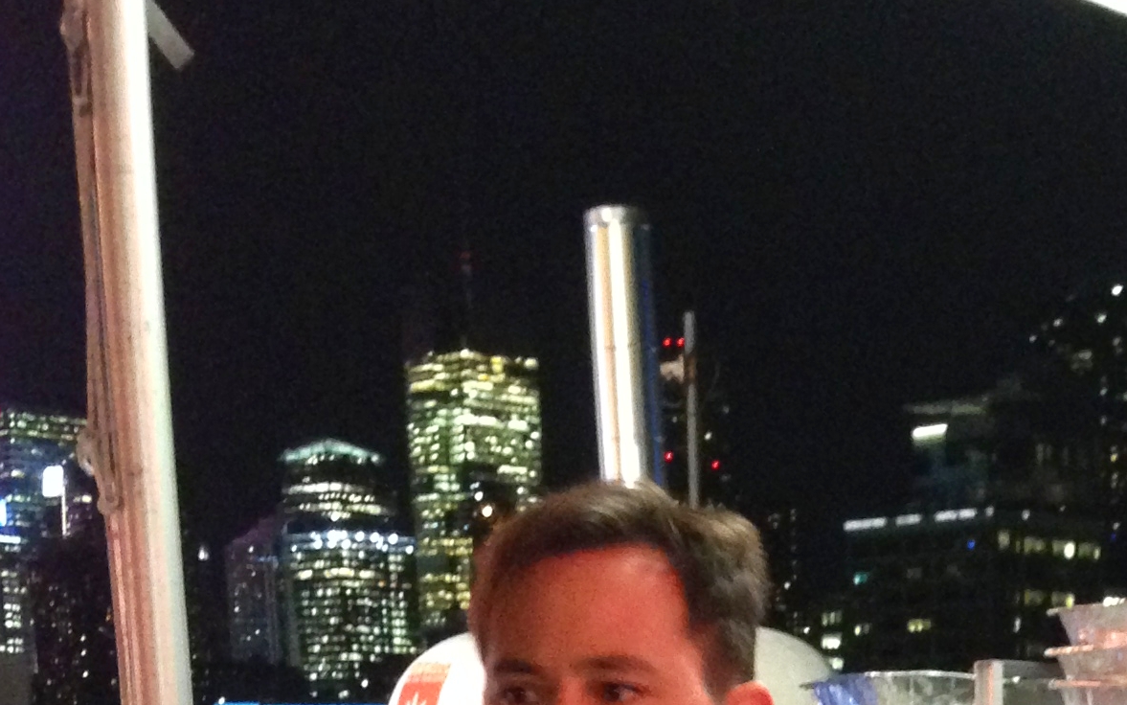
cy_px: 1389
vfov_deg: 12.1
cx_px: 1018
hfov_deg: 21.0
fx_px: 2980
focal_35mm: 97
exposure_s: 1/15
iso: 400
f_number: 2.4
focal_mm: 4.12
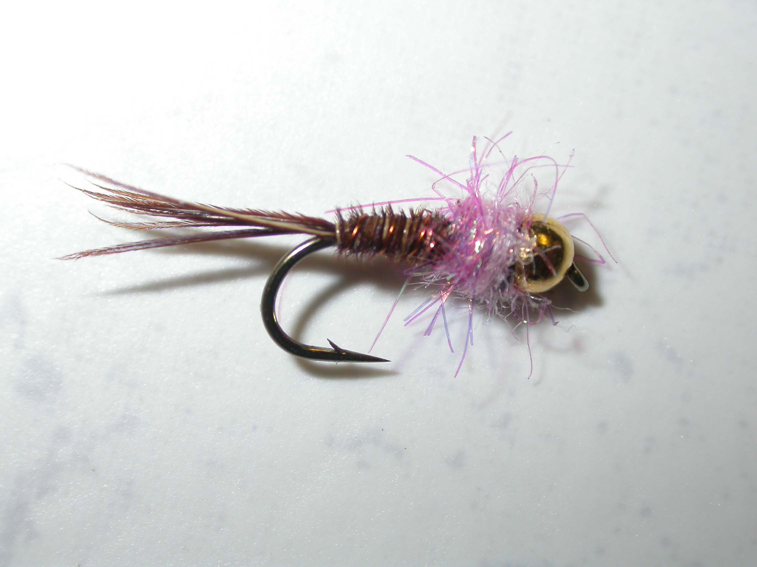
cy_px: 284
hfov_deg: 18.9
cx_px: 378
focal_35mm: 104
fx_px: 2274
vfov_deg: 14.2
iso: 100
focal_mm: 21.5
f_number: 4
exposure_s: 1/60.3
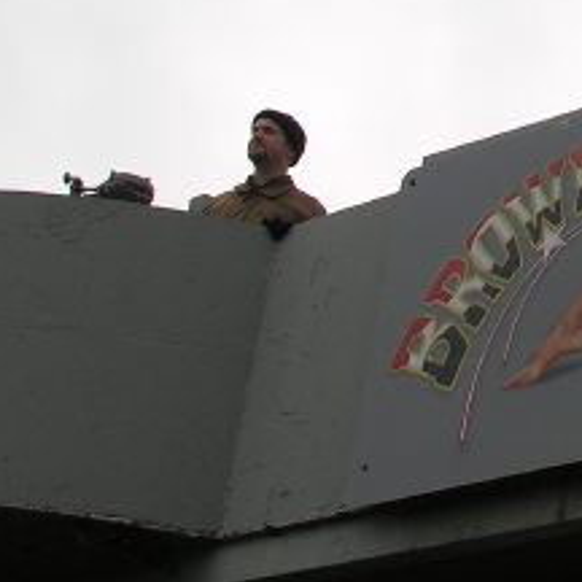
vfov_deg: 13.6
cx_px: 827
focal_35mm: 126
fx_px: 2397
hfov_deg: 13.2
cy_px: -35
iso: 50
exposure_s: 1/123
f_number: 5
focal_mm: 8.9
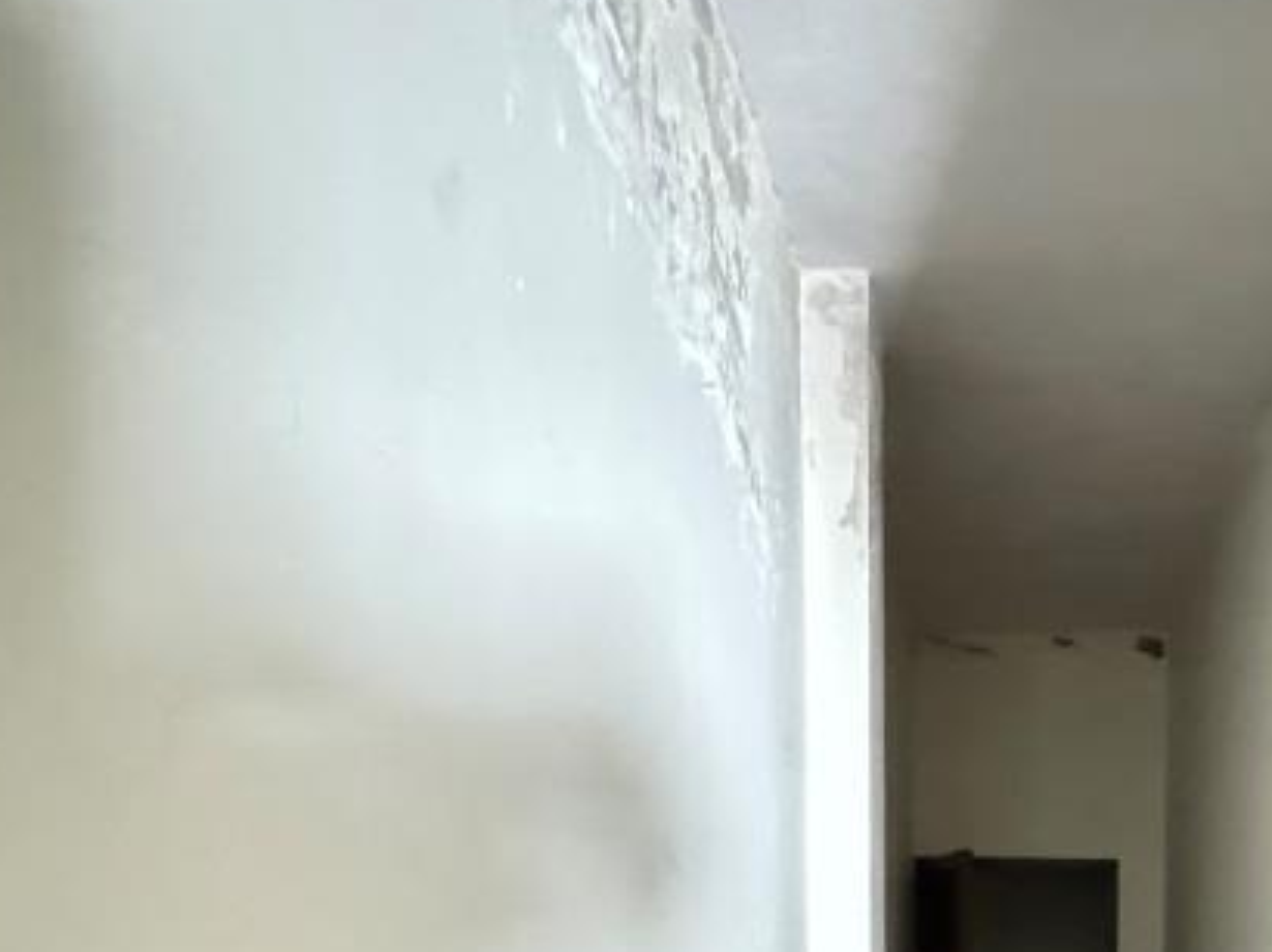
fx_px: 1285
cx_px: 1098
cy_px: 1095
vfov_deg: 34.1
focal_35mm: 35
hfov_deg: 48.2
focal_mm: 2.22
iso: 2500
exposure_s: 1/26
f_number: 2.2
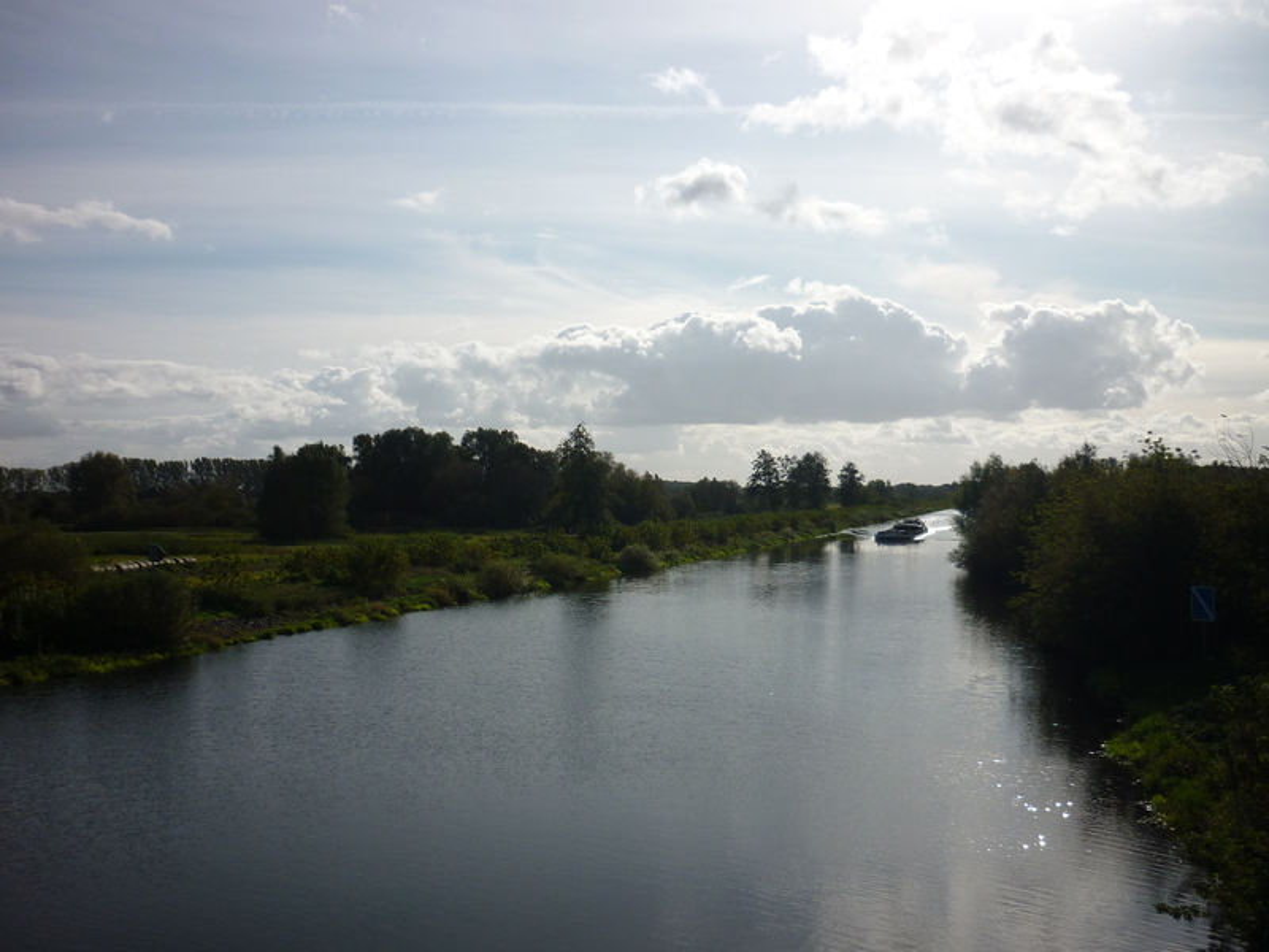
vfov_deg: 42.9
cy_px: 476
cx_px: 634
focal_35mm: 33
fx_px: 1210
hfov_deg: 55.4
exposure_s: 1/400
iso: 80
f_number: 8
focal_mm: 5.5
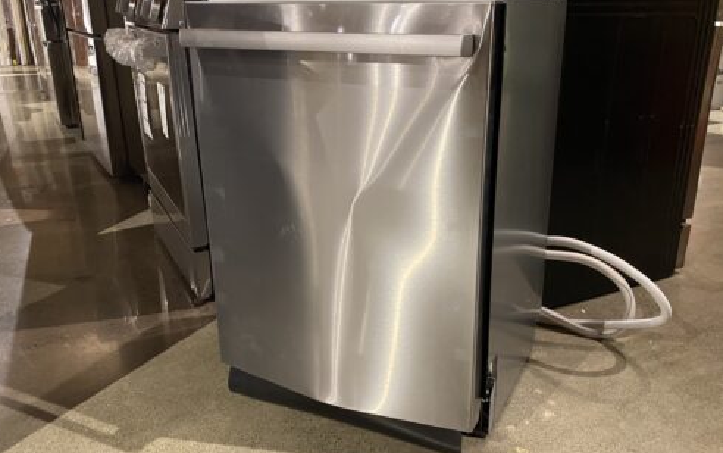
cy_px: 224
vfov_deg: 44.6
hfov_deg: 66.4
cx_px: 357
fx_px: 552
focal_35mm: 28
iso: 500
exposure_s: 1/30
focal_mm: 4.25
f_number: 1.8
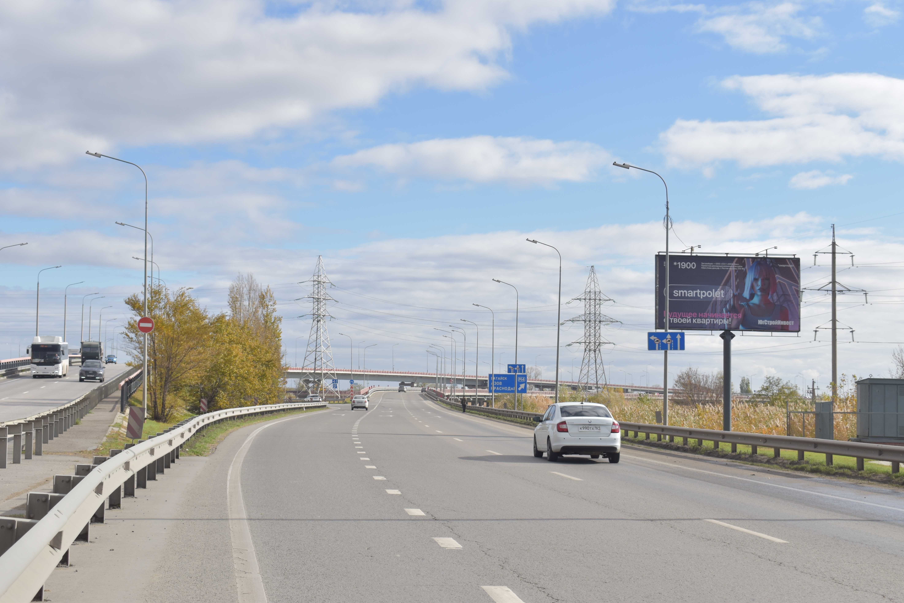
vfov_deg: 23.4
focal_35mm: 58
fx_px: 1456
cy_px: 297
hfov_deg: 34.5
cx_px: 453
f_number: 7.1
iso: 100
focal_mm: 38
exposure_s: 1/320
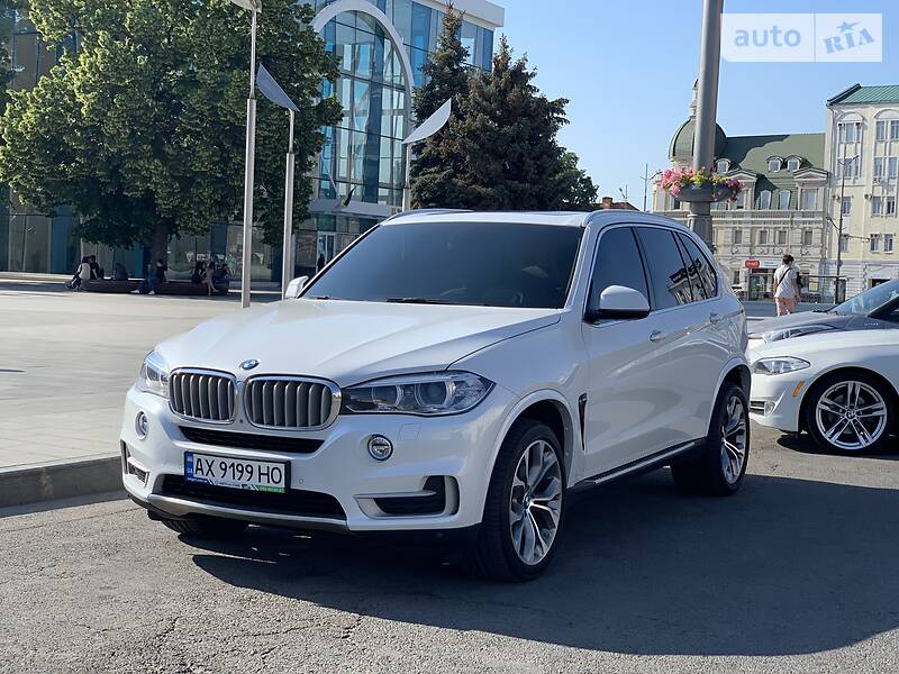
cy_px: 337
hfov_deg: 36.8
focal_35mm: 52
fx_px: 1350
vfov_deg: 28.0
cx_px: 450
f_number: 2.4
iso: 16
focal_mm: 6
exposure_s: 1/749
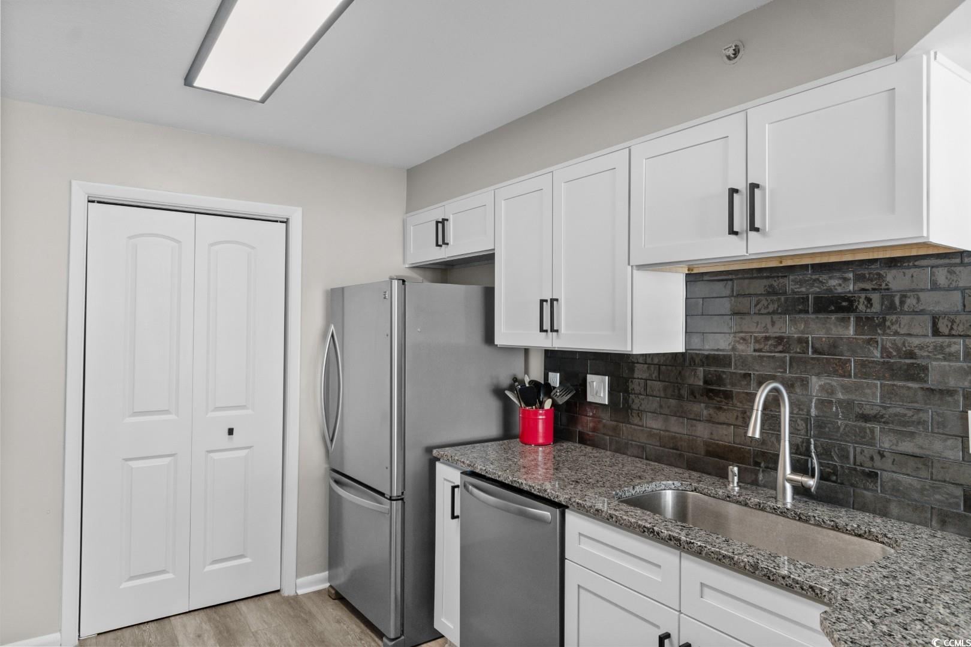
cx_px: 486
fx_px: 566
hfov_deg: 81.2
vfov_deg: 59.5
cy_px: 324
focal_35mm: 21
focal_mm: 14
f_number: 5
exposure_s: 1/30
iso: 100
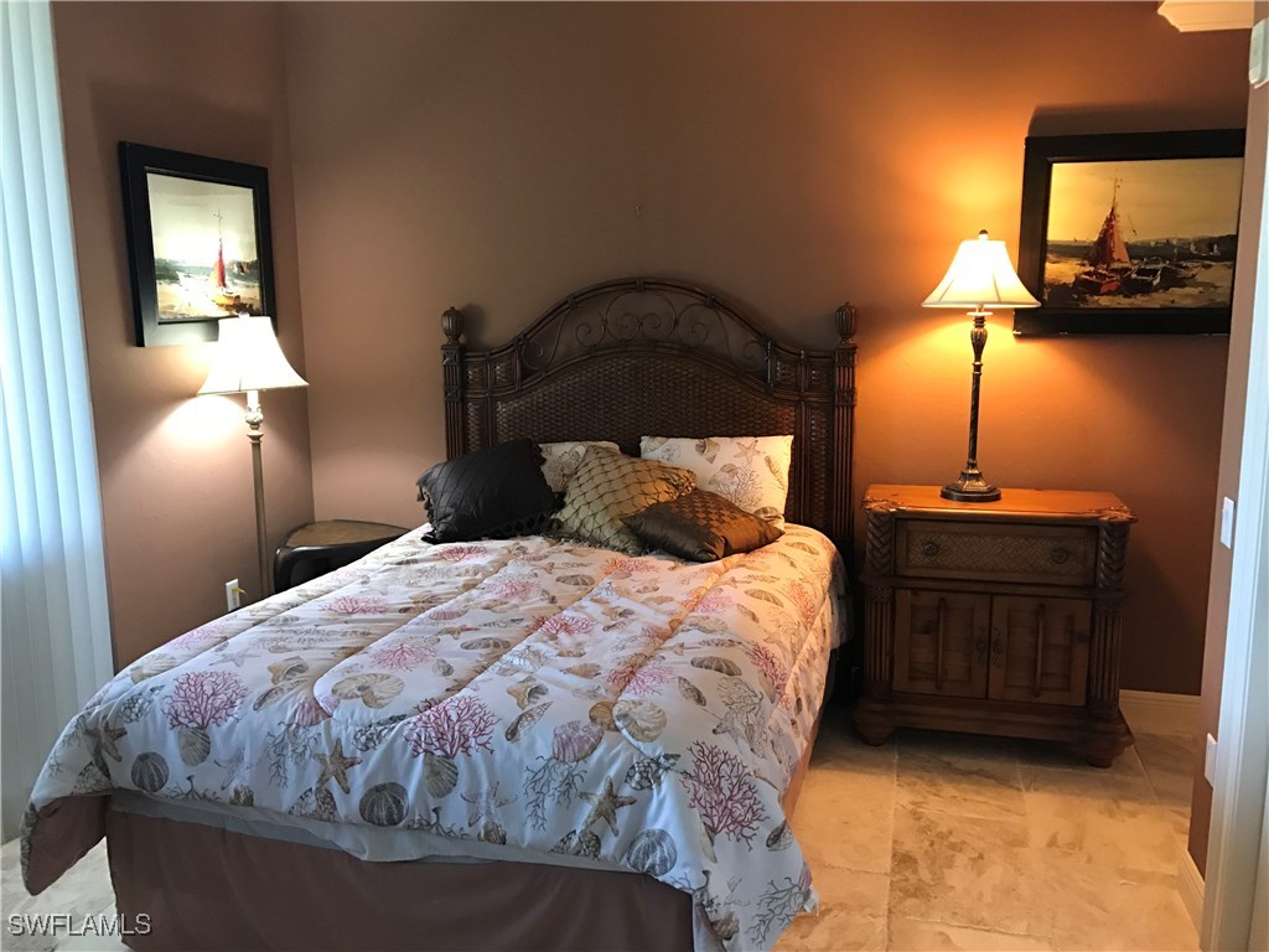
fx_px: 1026
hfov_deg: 63.4
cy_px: 476
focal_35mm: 28
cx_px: 634
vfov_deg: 49.7
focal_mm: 3.99
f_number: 1.8
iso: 80
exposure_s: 1/15
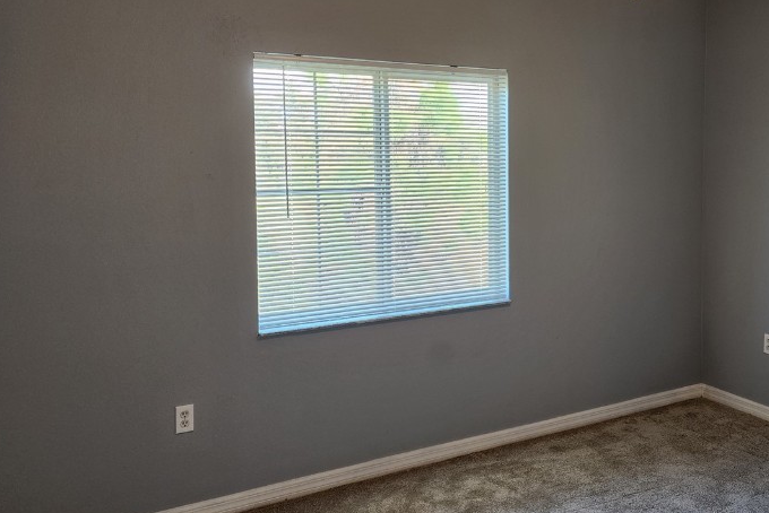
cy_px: 212
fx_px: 769
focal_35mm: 36
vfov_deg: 36.8
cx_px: 519
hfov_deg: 52.0
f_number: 1.8
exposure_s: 1/120
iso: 160
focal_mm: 6.4
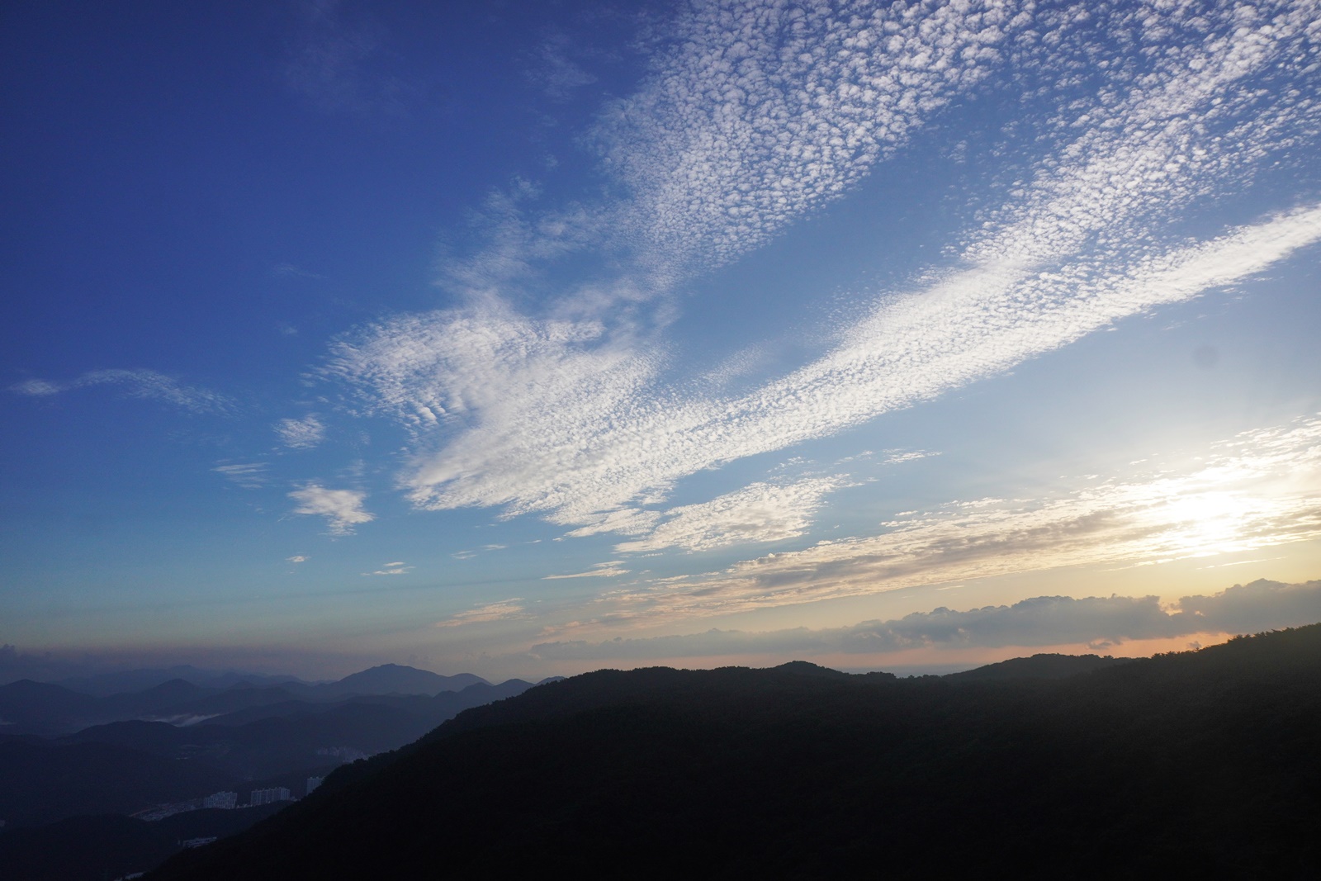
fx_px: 881
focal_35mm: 24
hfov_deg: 73.7
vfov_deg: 53.1
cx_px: 660
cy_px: 440
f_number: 10
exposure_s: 1/800
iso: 200
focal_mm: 16
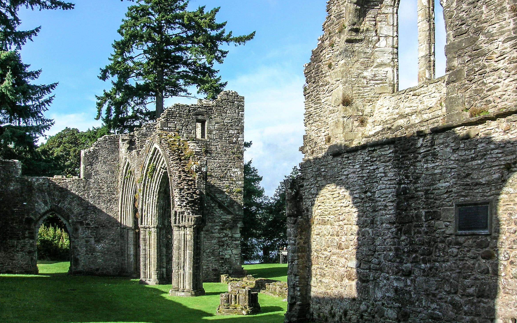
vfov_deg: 34.4
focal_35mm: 37
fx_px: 521
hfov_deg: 52.7
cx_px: 264
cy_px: 141
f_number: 4.9
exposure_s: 1/254
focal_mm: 5.7
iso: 50
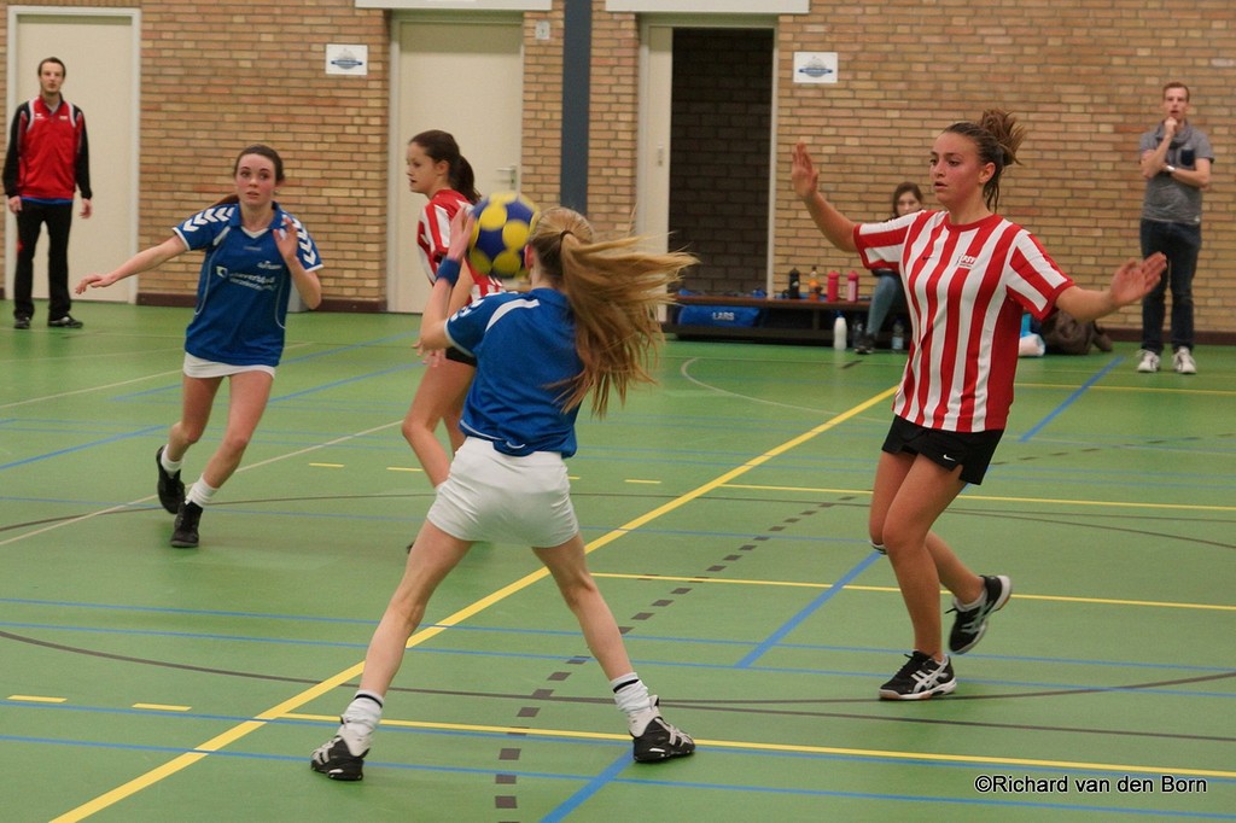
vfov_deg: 18.2
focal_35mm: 75
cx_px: 618
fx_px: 2574
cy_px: 412
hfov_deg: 27.0
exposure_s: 1/200
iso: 800
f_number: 3.2
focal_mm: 50
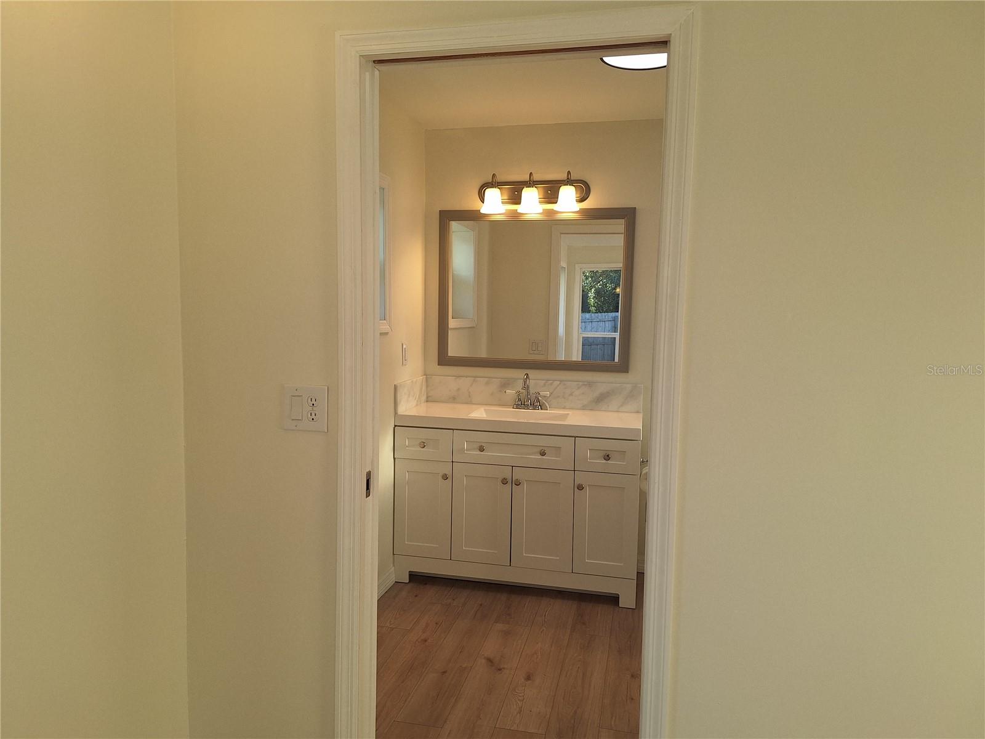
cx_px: 492
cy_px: 370
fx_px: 654
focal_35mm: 23
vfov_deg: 58.9
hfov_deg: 73.9
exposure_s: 1/184
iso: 40
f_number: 1.8
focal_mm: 5.54
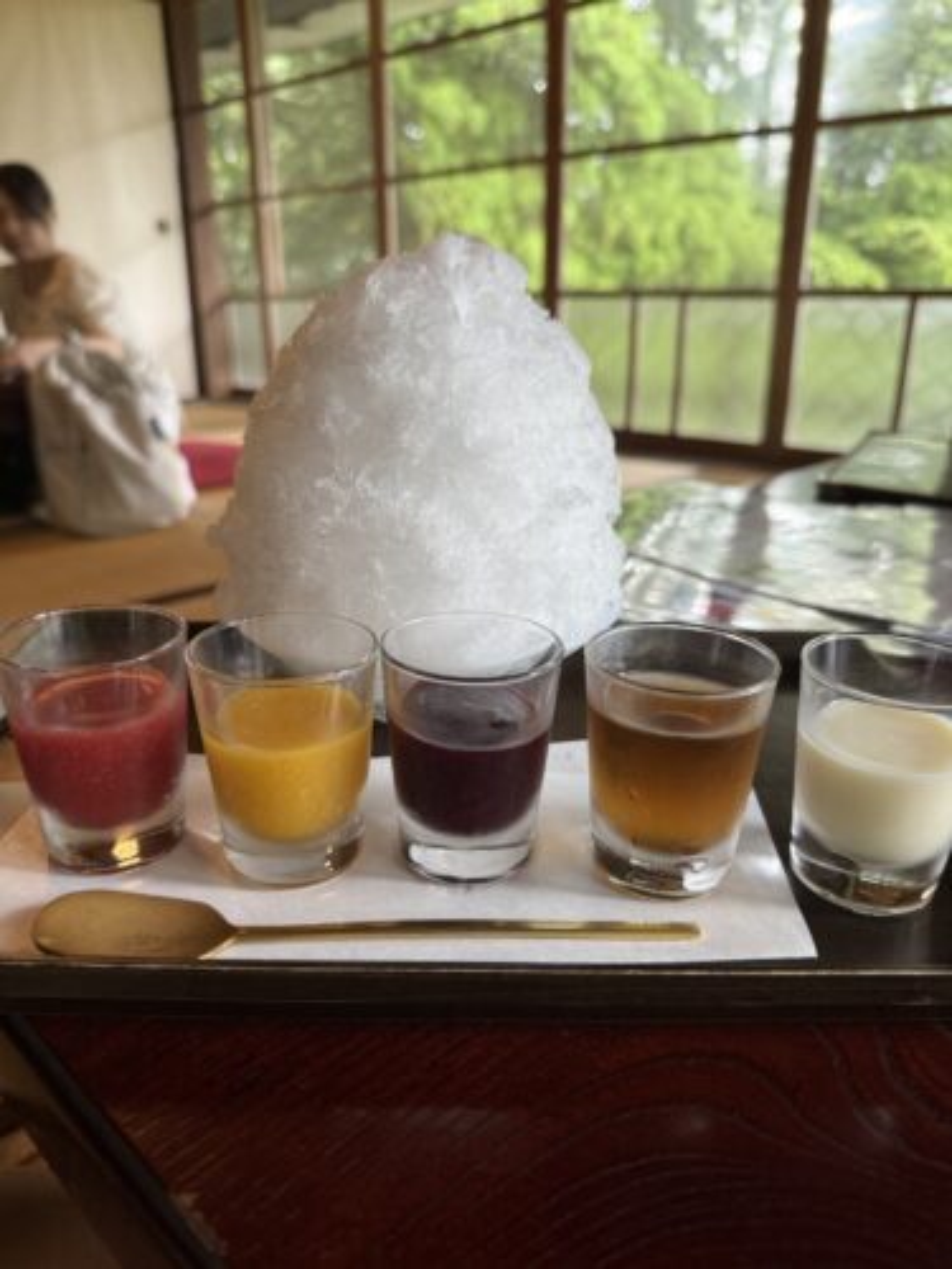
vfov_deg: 71.6
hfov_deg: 56.8
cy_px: 634
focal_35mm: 24
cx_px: 476
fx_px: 880
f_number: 1.78
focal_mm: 6.76
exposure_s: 1/74
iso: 200
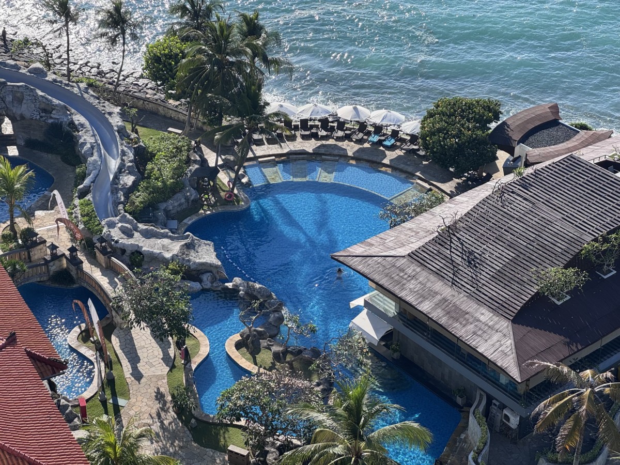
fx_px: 1379
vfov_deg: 19.1
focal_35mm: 77
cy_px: 232
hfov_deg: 25.3
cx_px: 310
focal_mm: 9
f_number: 2.8
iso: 25
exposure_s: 1/477
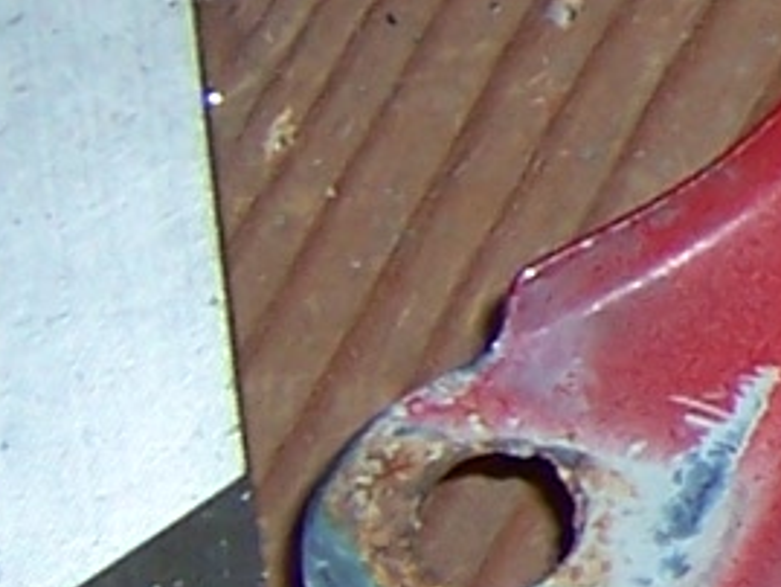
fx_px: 5666
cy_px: -49
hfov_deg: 7.1
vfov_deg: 5.9
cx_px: 2282
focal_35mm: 251
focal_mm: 5.5
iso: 80
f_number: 2.8
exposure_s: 1/60
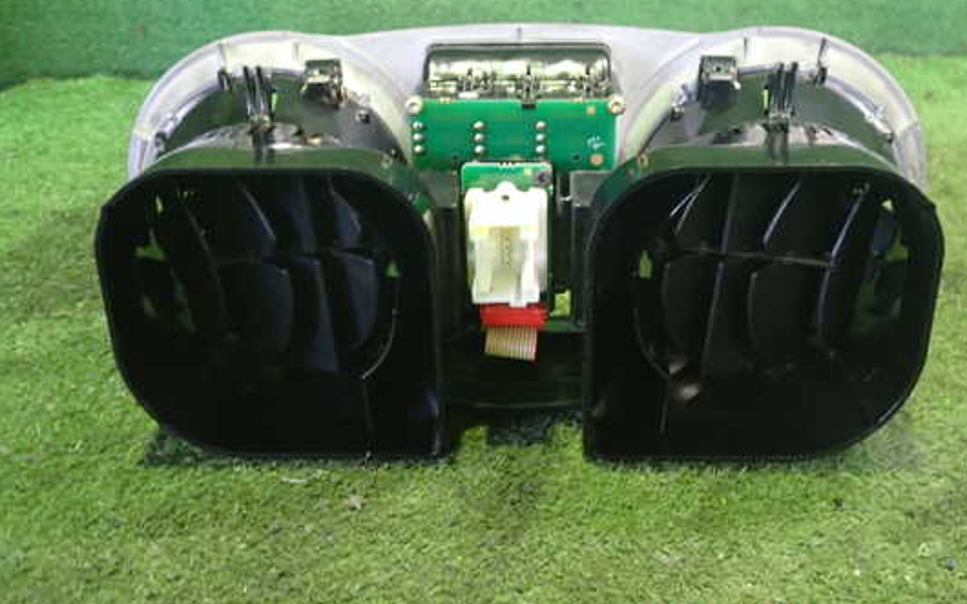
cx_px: 516
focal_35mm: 36
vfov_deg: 35.2
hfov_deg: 54.0
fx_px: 949
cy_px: 237
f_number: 2.3
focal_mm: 5.4
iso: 800
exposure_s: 1/20
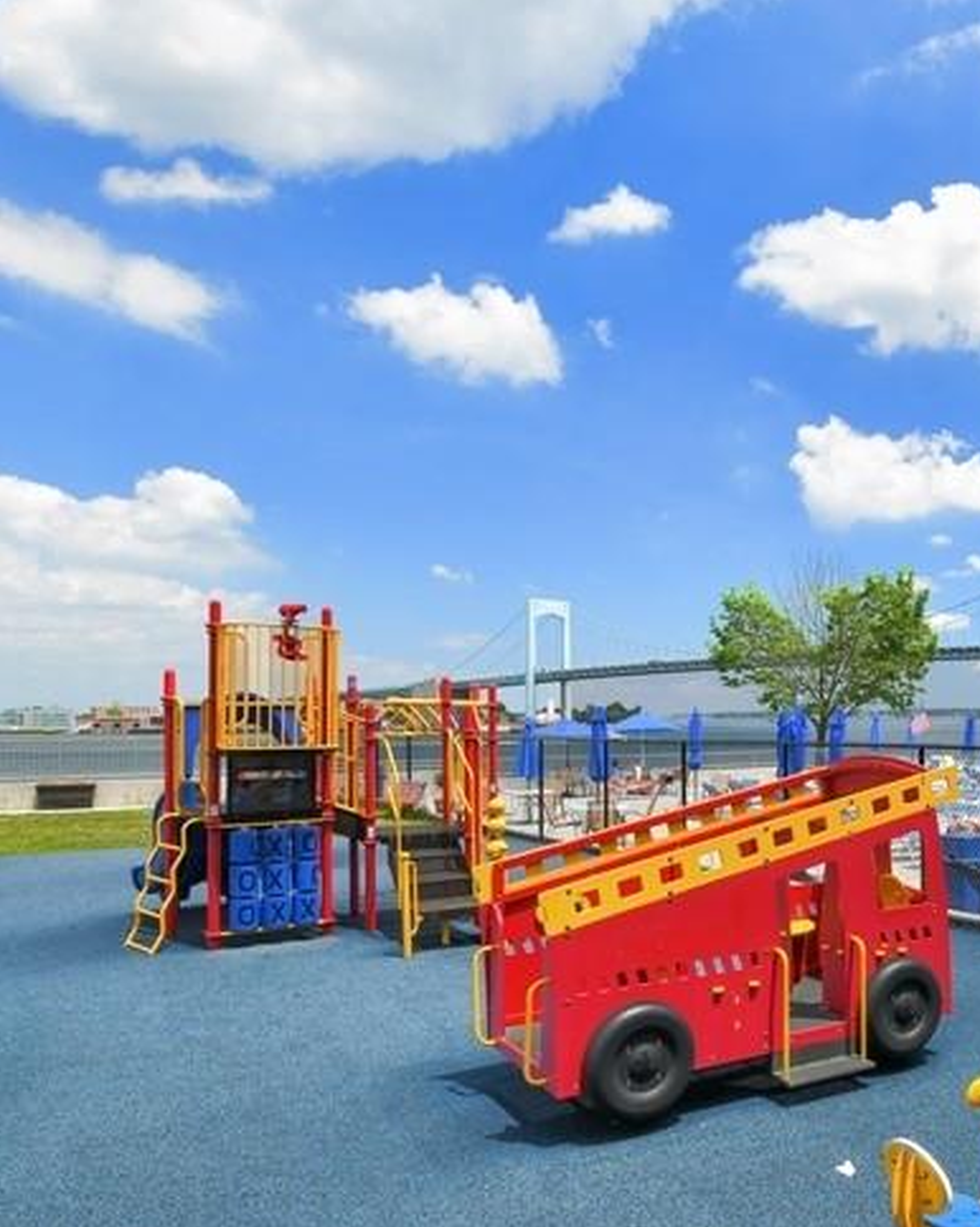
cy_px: 716
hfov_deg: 46.1
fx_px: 1016
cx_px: 896
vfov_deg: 61.9
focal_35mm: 28
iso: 64
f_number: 11
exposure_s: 1/50
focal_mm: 16
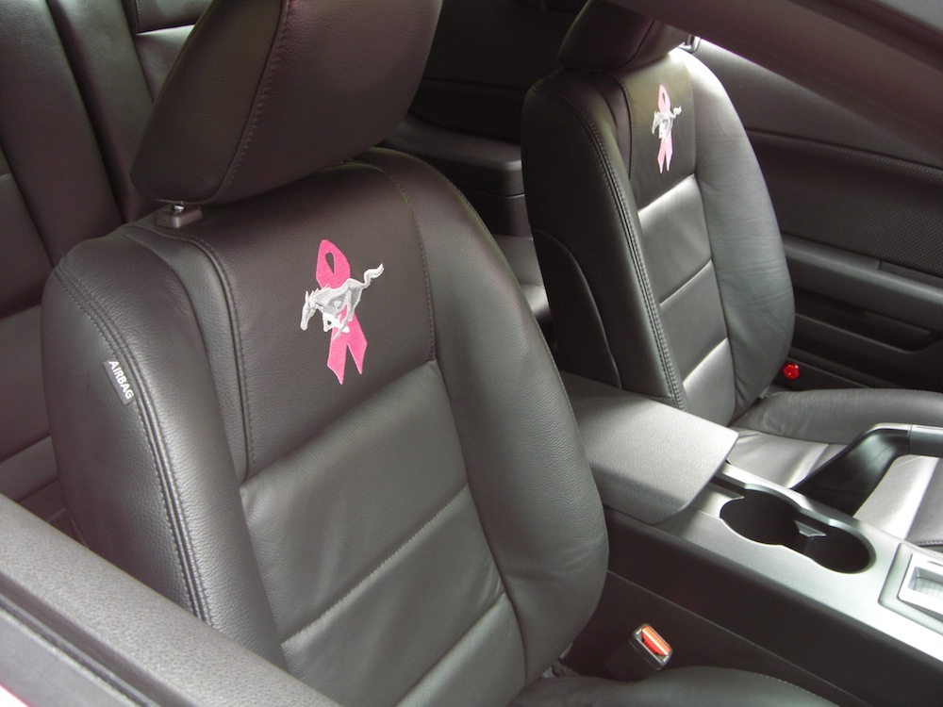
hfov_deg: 49.0
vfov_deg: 37.7
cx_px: 472
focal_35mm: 38
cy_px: 354
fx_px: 1035
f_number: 2.7
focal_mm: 6.2
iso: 100
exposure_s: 1/40
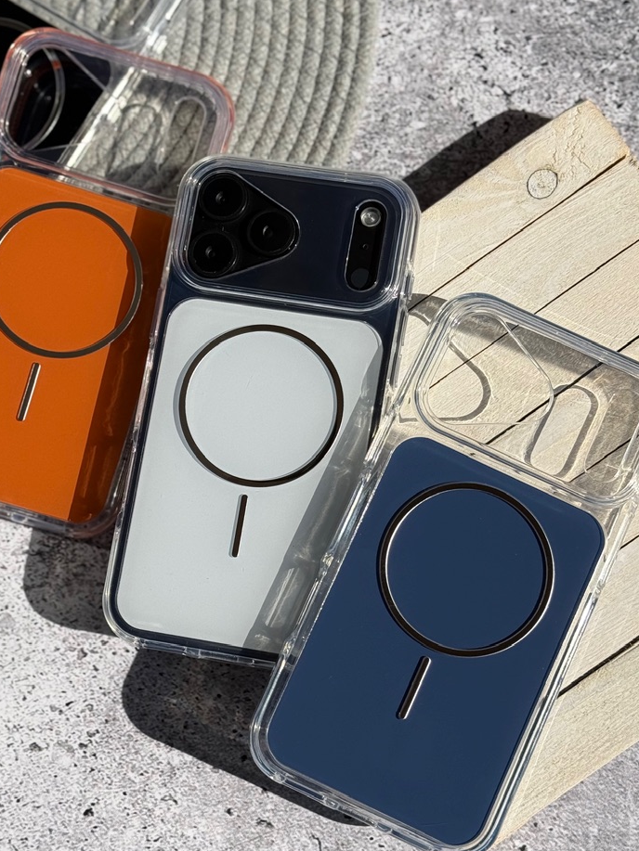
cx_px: 210
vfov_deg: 29.0
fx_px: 1649
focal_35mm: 67
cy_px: 413
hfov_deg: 21.8
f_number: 1.78
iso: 80
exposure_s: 1/7143
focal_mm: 6.76
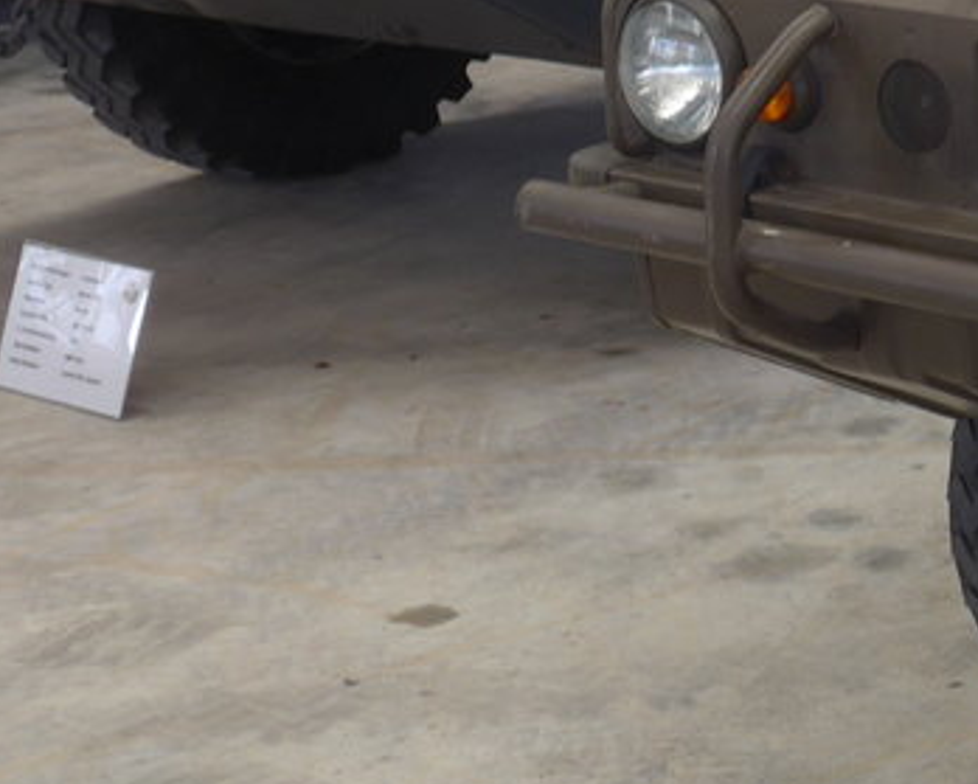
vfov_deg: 12.6
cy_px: -3
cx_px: 1574
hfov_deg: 14.5
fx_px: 3505
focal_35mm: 121
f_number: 2.4
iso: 100
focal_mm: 7.5
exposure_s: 1/60
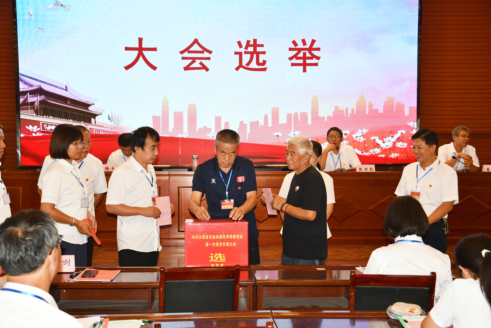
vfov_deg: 28.1
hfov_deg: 41.1
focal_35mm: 48
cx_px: 246
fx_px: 655
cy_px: 164
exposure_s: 1/80
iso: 400
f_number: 4.2
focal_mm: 32
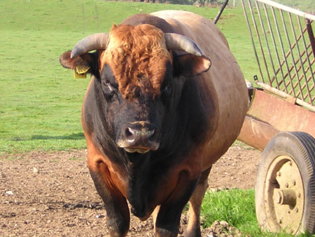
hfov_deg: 18.2
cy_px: 118
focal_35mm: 108
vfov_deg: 13.7
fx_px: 983
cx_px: 158
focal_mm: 14.1
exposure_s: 1/86.7
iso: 100
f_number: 4.7
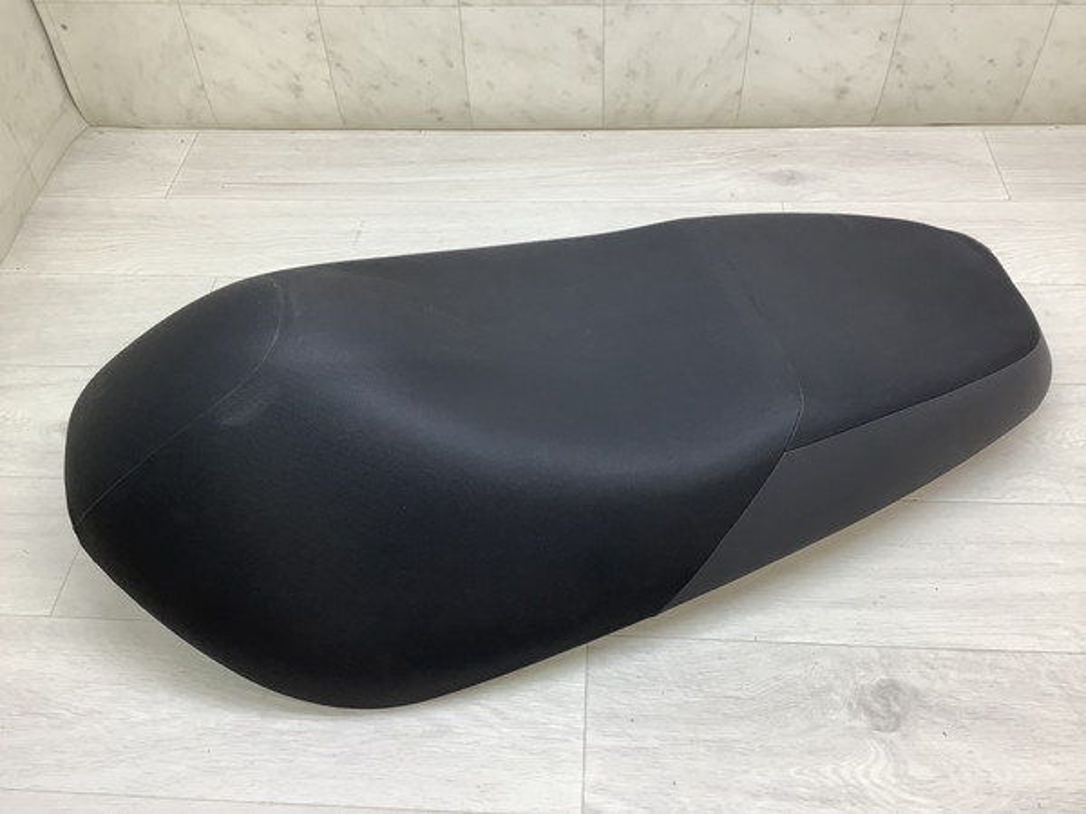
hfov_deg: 58.4
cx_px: 543
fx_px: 973
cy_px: 407
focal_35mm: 31
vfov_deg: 45.4
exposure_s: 1/120
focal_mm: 3.3
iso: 80
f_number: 2.4
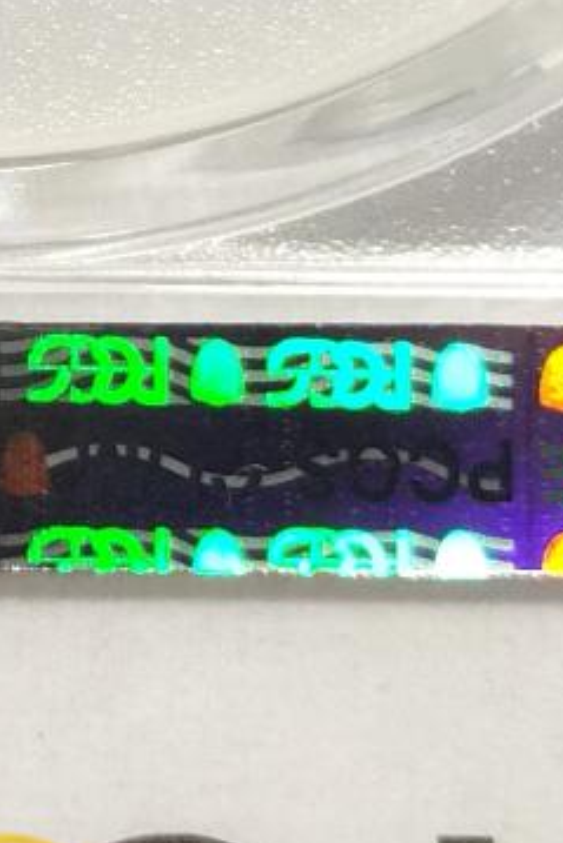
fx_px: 6608
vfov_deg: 7.2
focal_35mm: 282
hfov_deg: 4.9
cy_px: -393
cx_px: -54
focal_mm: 5.56
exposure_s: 1/100
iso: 125
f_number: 16
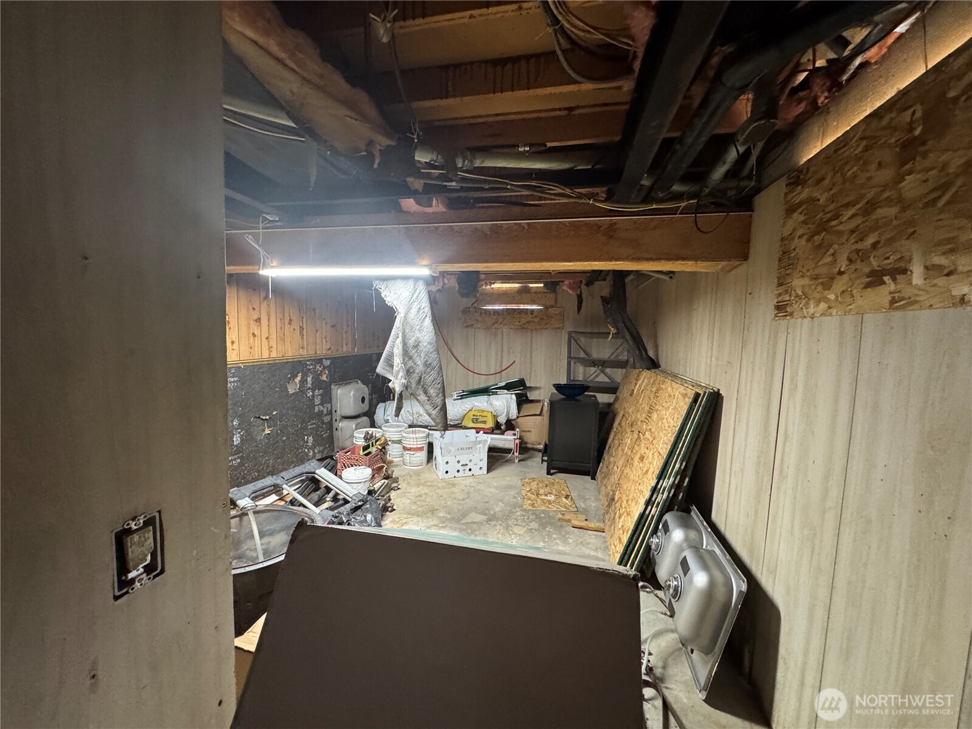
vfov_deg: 85.7
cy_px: 364
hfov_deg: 102.1
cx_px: 486
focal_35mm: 14
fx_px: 393
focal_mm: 2.22
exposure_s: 1/60
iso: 640
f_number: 2.2
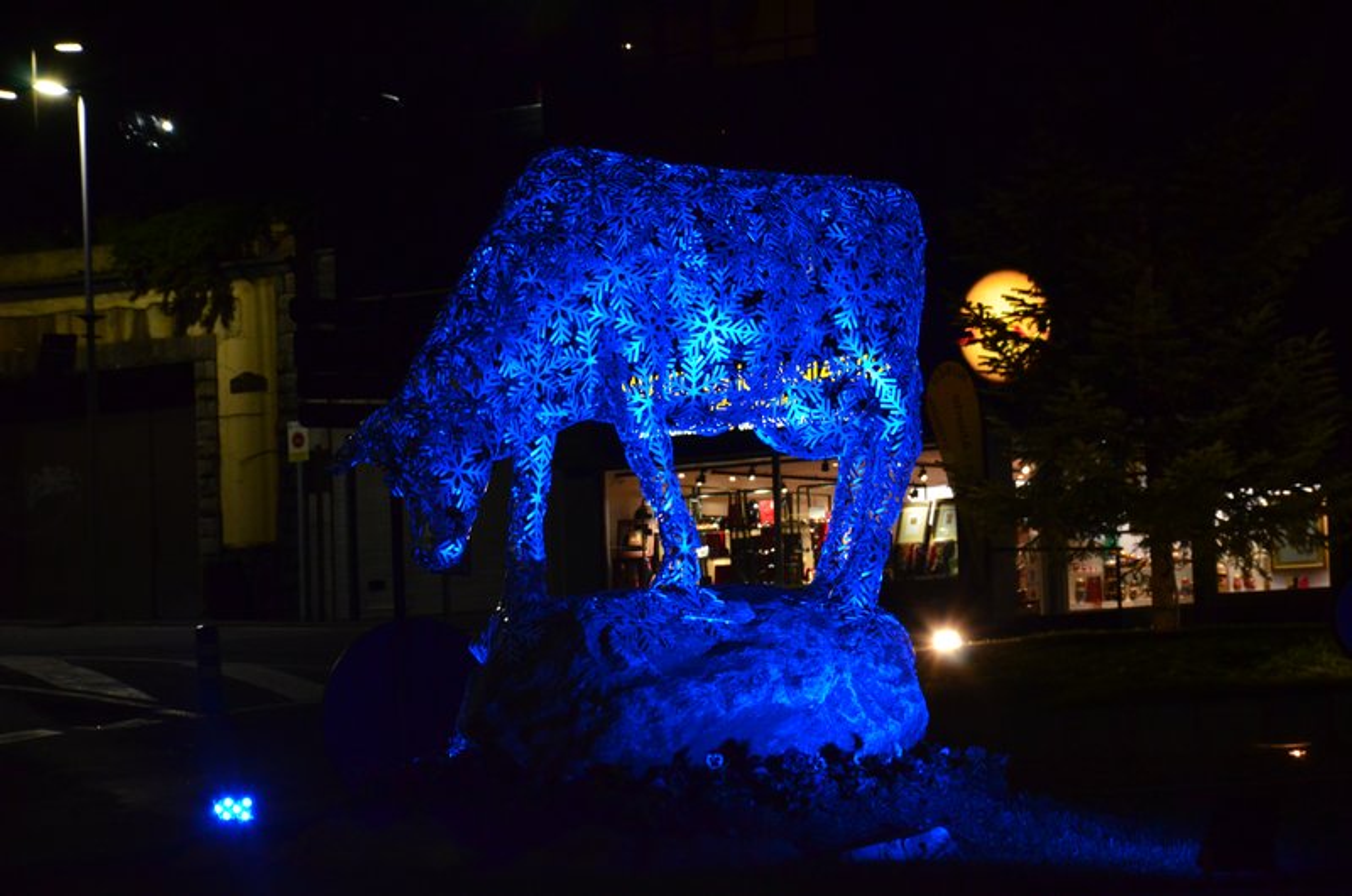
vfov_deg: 8.7
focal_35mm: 158
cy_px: 448
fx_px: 5903
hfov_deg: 13.1
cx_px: 676
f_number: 8
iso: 2500
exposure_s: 1/50
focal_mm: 105
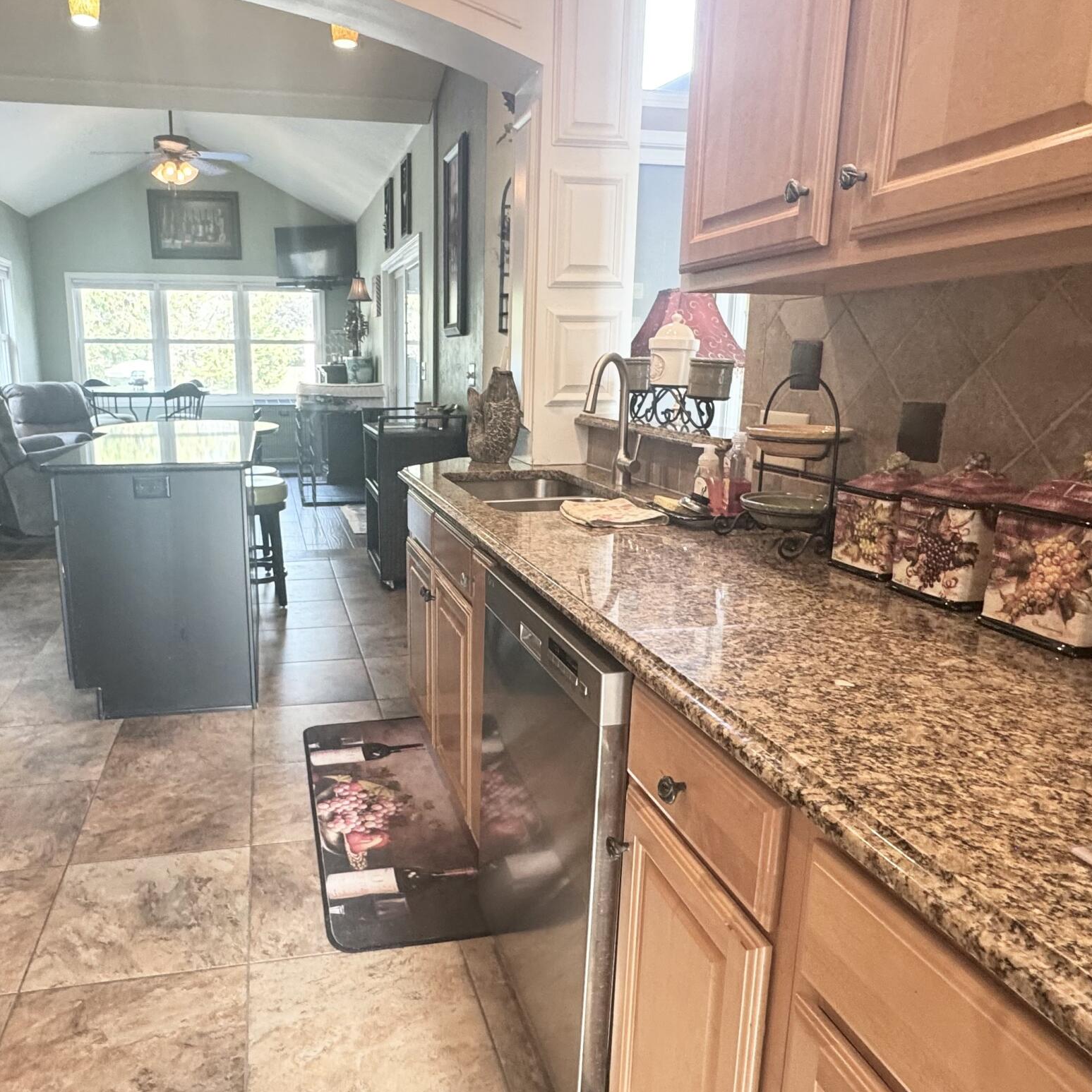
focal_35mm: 24
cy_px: 556
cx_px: 437
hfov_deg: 64.4
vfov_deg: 65.0
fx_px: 857
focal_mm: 2.22
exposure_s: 1/60
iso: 250
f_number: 2.2
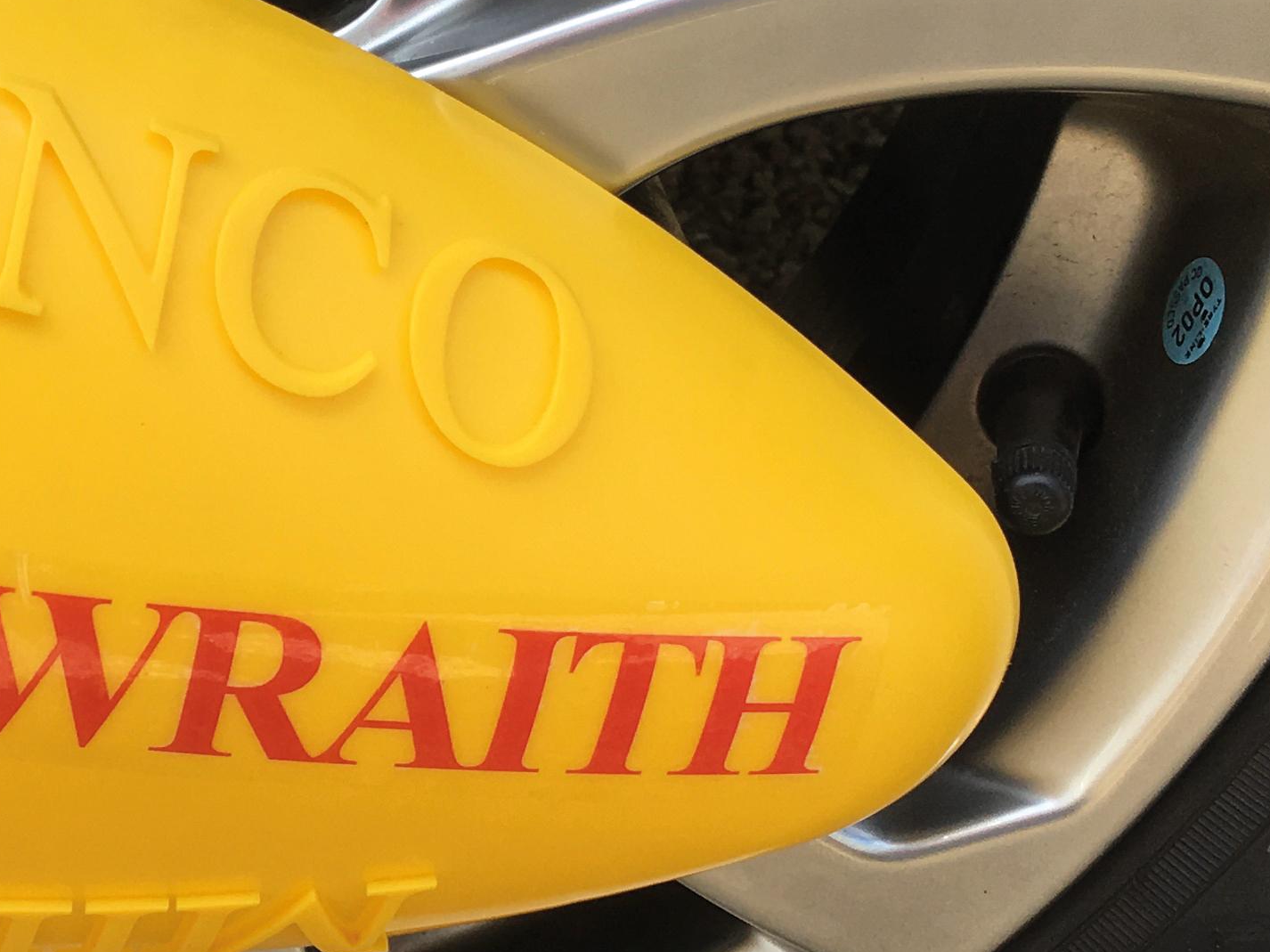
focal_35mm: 82
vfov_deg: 18.0
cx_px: -13
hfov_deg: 22.9
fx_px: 3008
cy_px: 479
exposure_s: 1/394
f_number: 2.2
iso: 25
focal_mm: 4.15
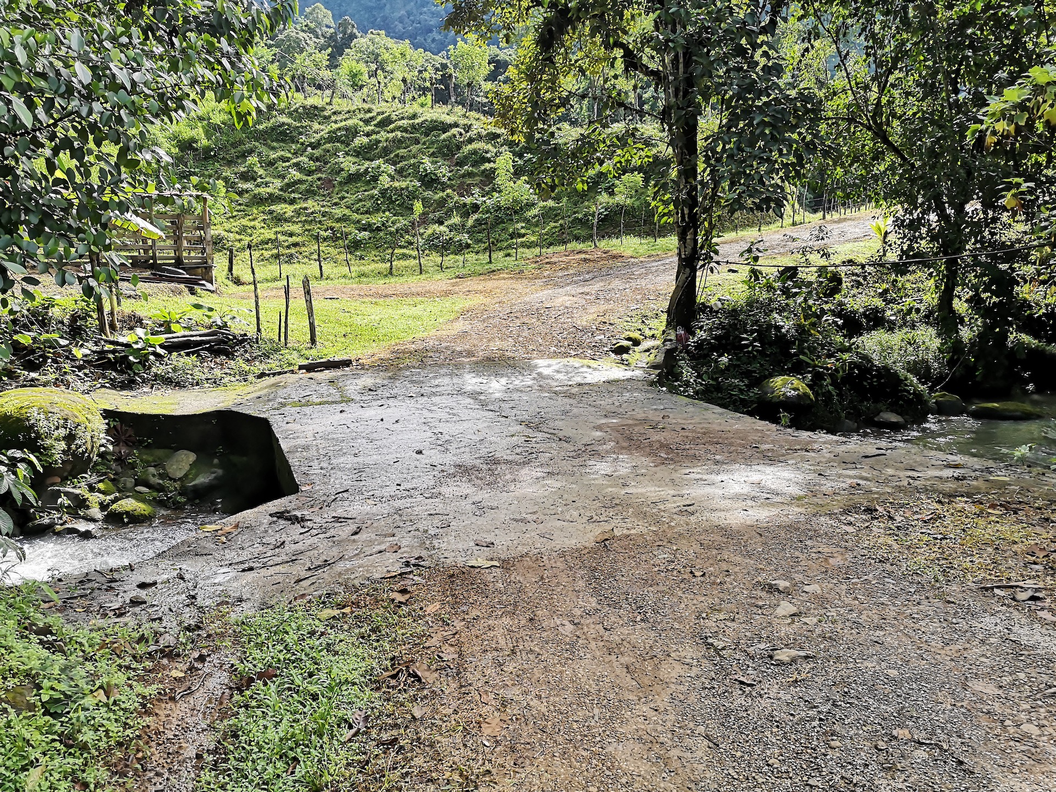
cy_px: 396
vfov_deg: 51.4
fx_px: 824
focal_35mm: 27
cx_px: 528
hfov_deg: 65.3
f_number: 1.8
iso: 50
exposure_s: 3
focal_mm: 3.95
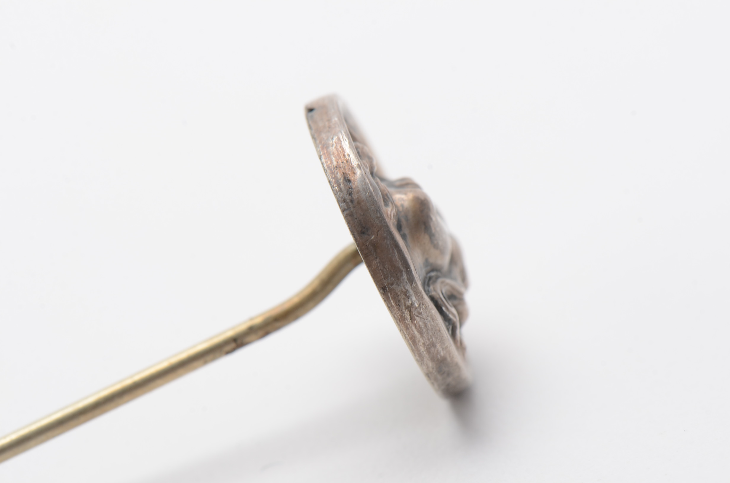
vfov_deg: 10.7
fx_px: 2580
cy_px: 242
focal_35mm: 128
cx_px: 365
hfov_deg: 16.1
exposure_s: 1/125
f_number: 14
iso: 200
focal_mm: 85
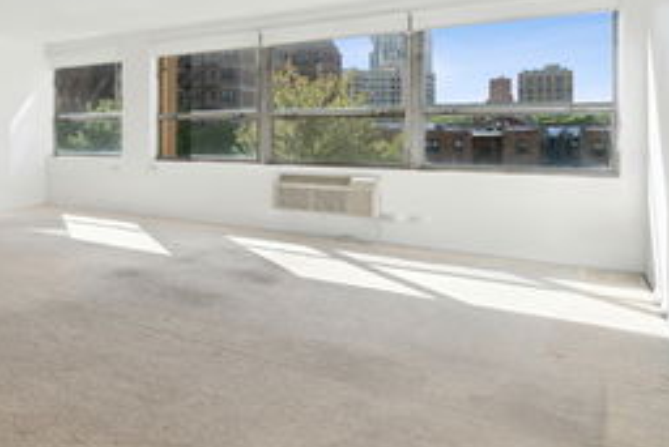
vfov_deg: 42.8
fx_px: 558
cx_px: 55
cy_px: 133
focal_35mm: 30
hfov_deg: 53.4
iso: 320
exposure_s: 1/25
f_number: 8
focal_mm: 16
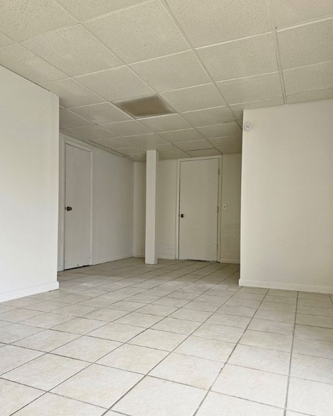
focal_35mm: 25
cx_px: 167
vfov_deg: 68.0
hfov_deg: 56.8
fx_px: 308
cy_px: 226
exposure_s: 1/120
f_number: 1.7
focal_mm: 6.3
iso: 200
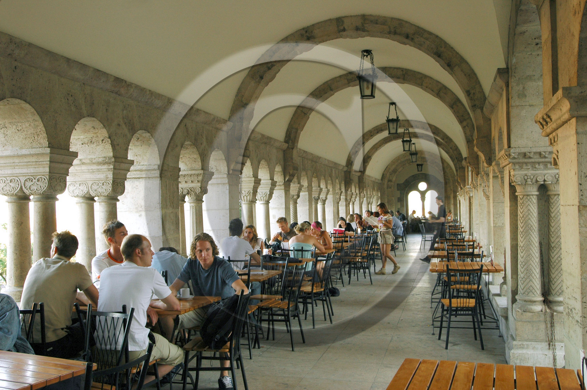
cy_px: 195
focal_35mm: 36
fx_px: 586
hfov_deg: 53.2
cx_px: 294
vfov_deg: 36.8
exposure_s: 1/30
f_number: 5.6
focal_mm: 24
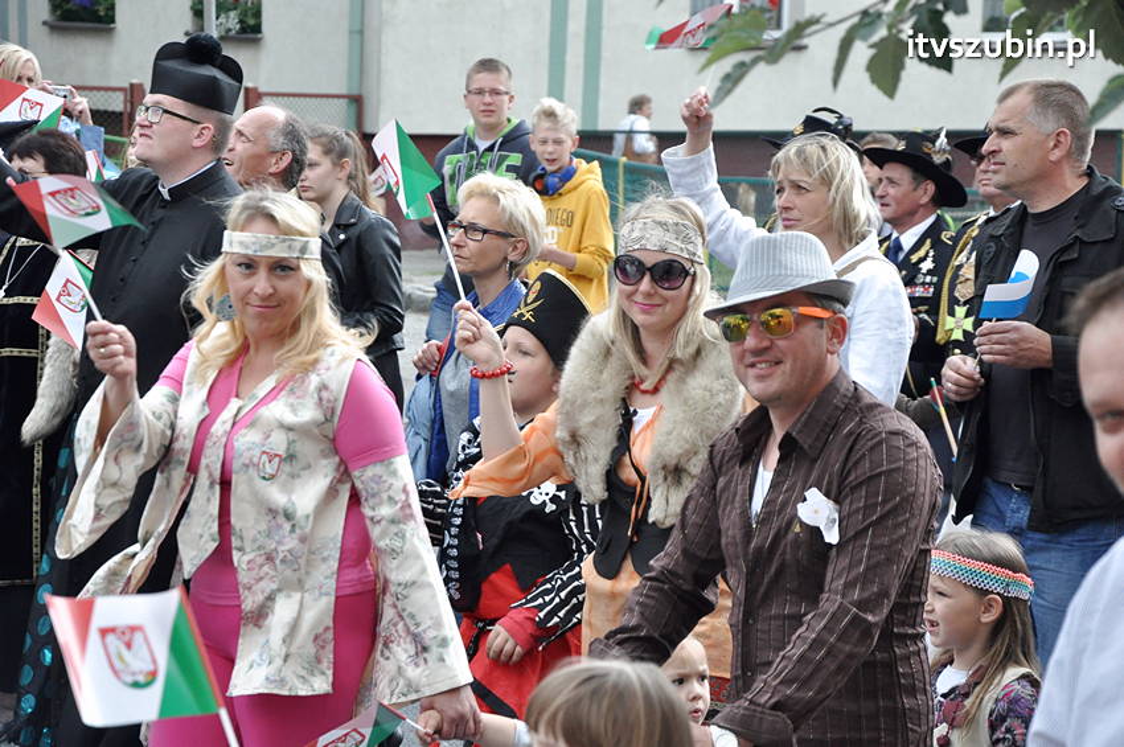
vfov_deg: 10.1
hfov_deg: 15.2
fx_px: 4211
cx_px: 562
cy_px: 374
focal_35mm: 135
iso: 1250
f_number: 8
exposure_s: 1/1000
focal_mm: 90
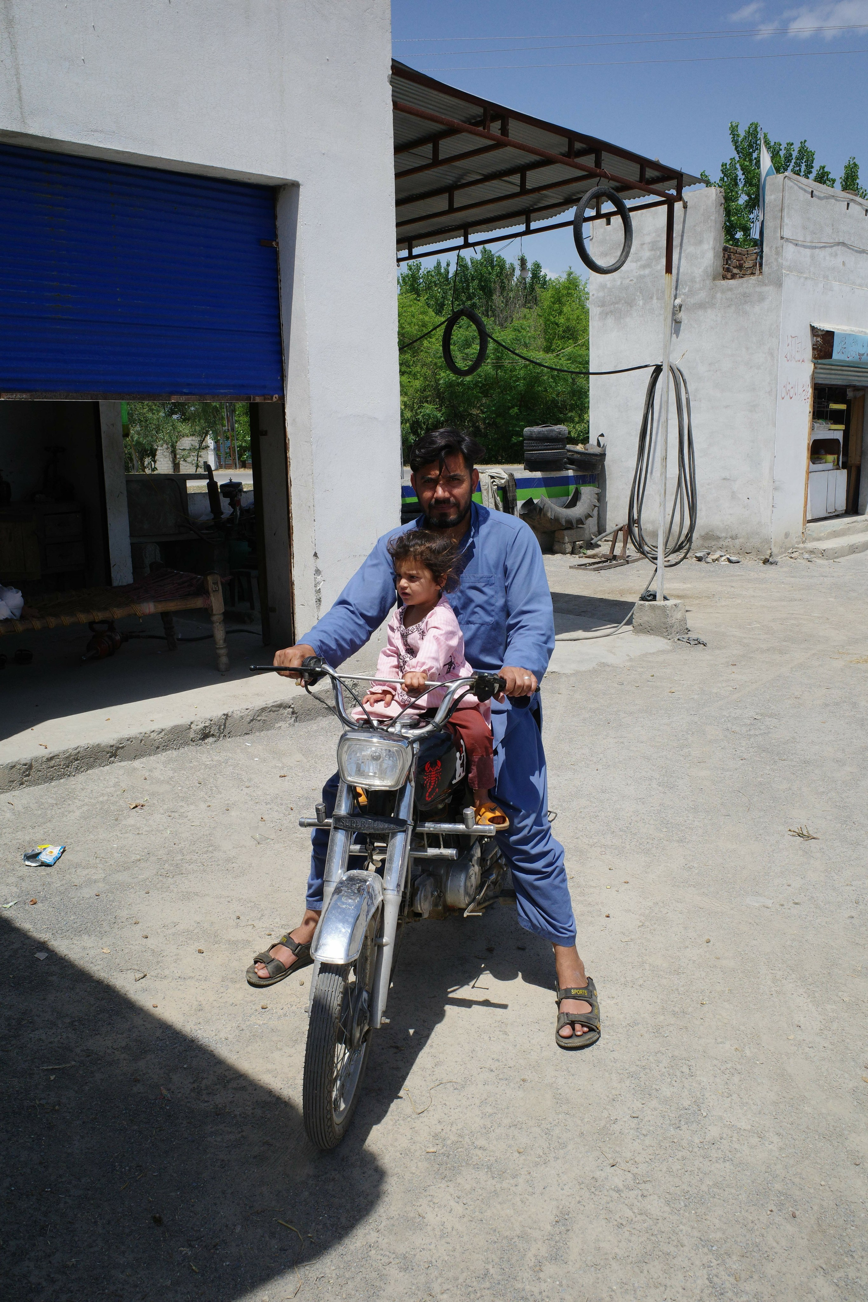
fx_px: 1013
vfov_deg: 65.5
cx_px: 434
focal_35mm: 28
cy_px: 651
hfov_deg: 46.4
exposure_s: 1/640
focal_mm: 18.3
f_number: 9
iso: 400
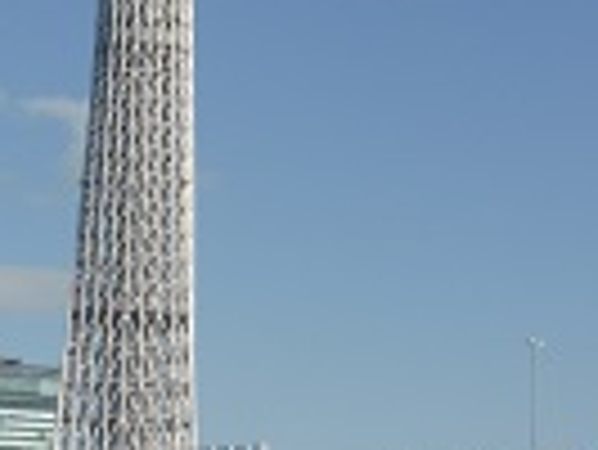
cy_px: -191
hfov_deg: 12.5
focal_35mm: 157
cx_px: 135
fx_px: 2715
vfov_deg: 9.3
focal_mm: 10.3
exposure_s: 1/800
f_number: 4.7
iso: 100
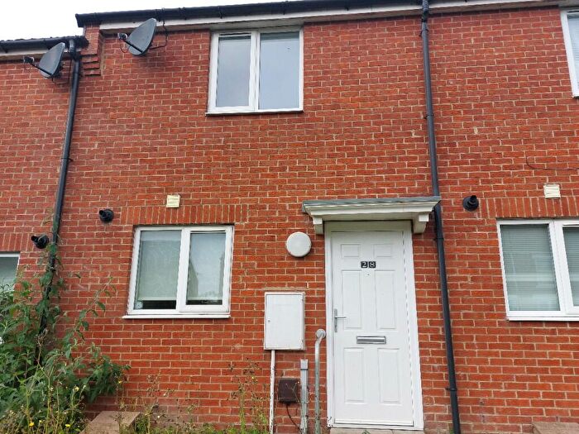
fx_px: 401
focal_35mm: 24
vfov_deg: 56.8
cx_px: 290
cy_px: 217
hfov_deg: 71.6
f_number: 1.8
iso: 25
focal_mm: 5.23
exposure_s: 1/549
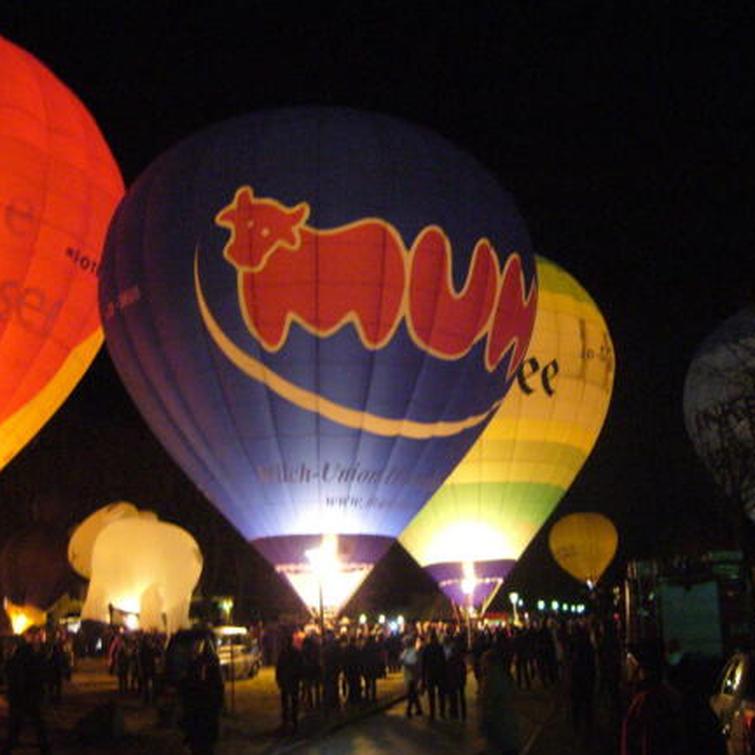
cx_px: 413
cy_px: 379
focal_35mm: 42
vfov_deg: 40.0
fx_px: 1036
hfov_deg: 40.0
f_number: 2.8
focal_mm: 5.8
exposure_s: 1/10
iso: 400
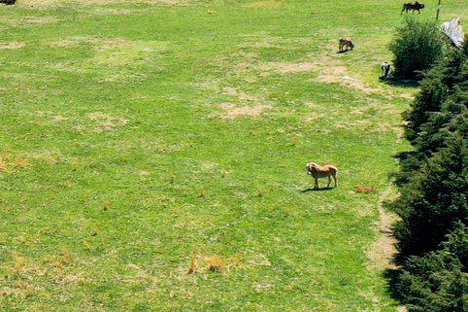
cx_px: -457
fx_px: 1546
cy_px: 173
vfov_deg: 11.5
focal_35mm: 119
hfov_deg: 14.4
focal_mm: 10.26
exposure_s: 1/100
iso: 100
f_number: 4
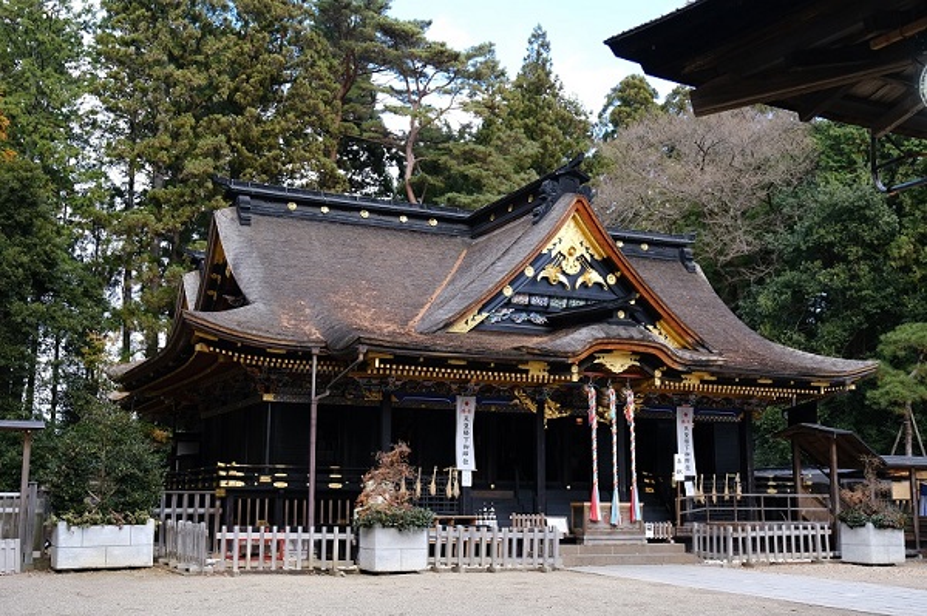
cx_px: 464
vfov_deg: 31.8
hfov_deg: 46.4
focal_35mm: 42
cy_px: 308
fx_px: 1081
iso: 400
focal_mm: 28.3
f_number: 3.2
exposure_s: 1/500
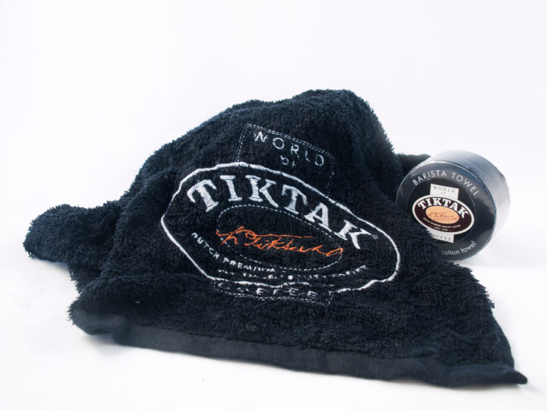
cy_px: 205
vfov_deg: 36.0
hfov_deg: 46.8
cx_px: 274
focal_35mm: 40
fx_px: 632
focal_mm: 20
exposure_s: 4
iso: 100
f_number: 5.6
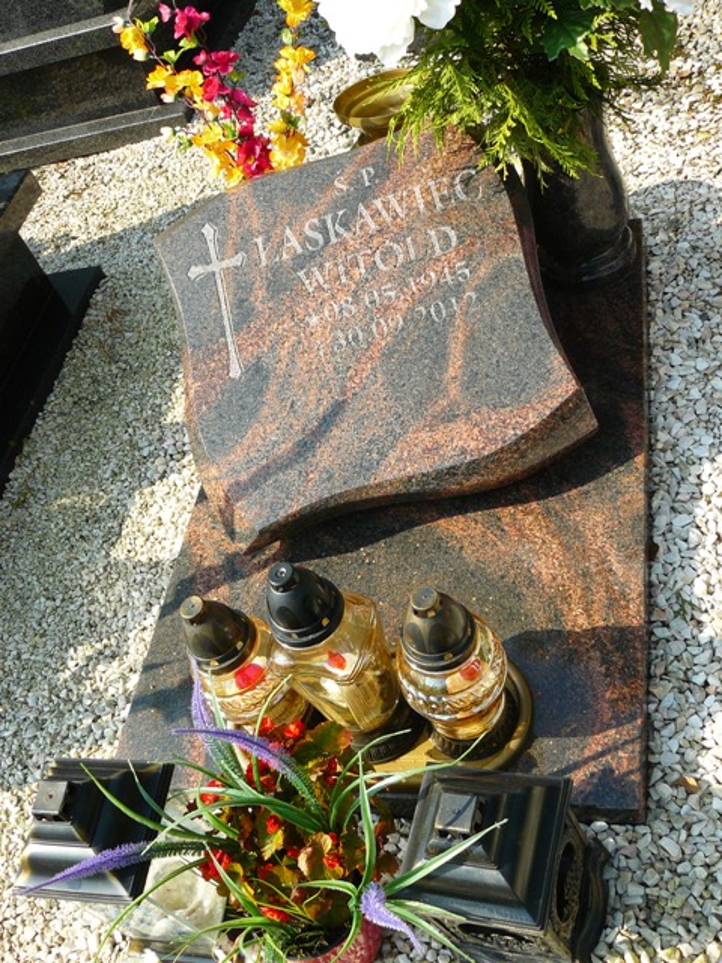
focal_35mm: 36
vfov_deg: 51.4
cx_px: 361
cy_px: 482
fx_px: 1001
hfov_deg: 39.7
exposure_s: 1/200
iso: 100
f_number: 5
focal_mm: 6
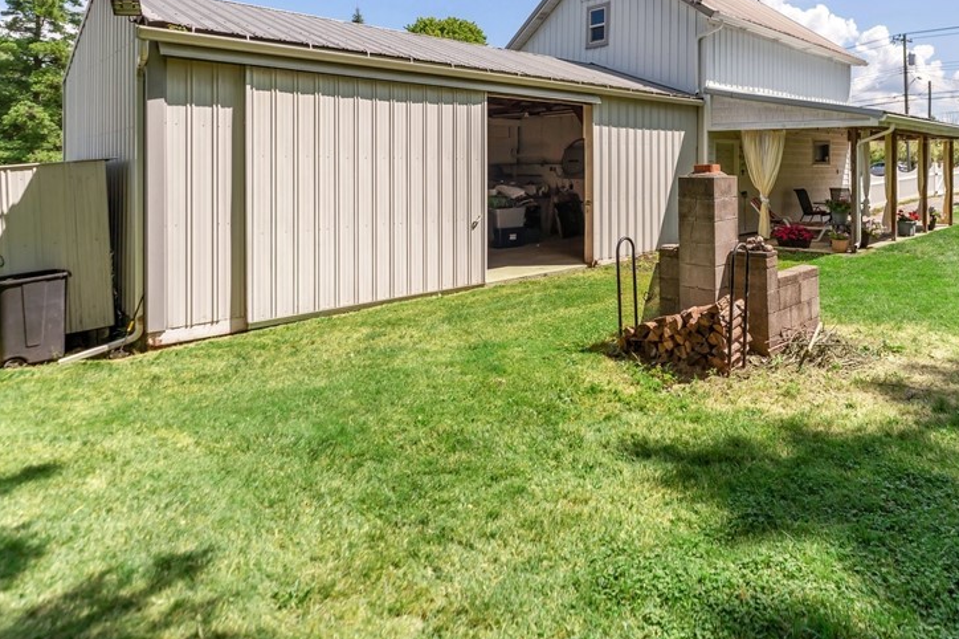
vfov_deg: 57.3
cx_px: 633
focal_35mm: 21
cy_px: 182
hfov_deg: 78.8
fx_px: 559
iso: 100
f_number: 2.8
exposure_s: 1/2500
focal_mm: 14
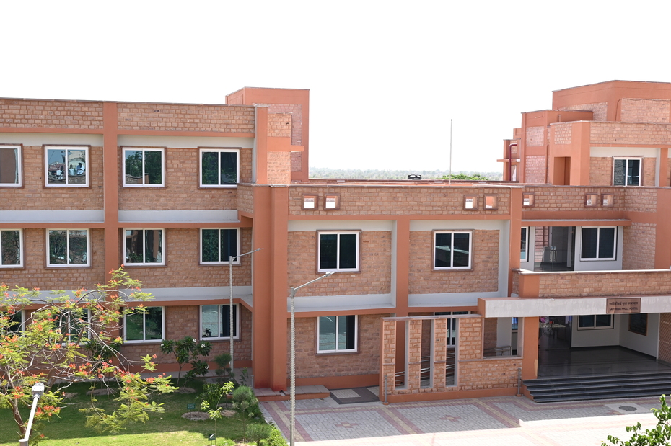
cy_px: 255
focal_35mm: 48
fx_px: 894
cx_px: 321
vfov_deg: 28.0
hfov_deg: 41.1
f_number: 9
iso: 200
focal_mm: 33
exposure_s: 1/160
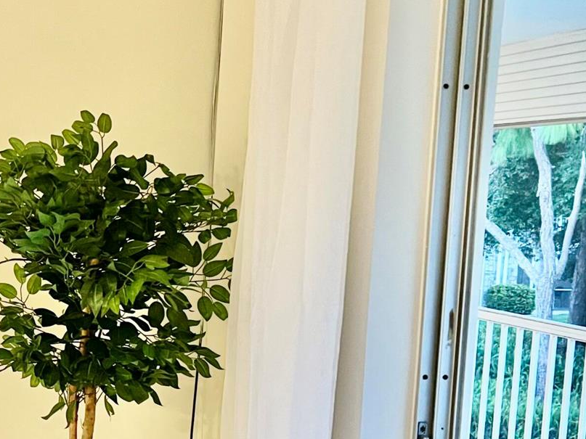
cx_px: -51
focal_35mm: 66
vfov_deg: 22.1
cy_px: 313
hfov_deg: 27.1
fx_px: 1117
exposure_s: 1/40
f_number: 1.5
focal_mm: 5.7
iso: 400
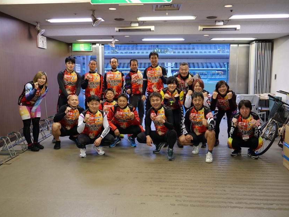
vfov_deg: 42.9
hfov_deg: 55.3
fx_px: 276
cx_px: 140
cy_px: 111
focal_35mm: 33
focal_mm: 16
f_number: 3
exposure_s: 1/40
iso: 400
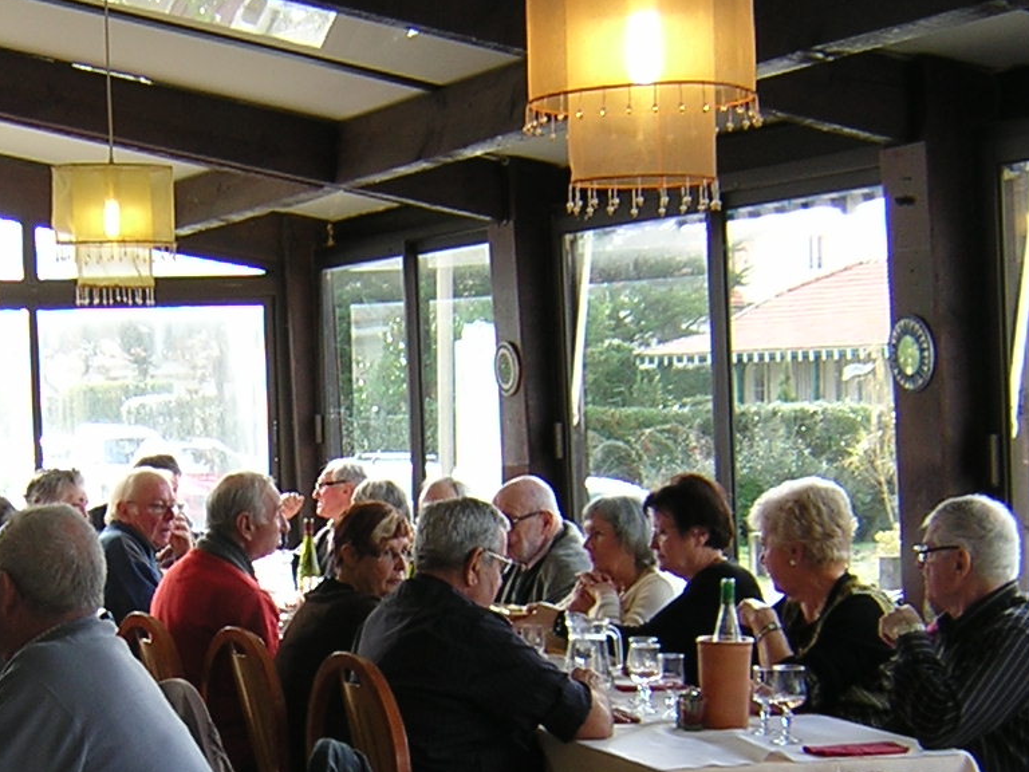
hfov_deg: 25.7
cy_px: 606
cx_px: 253
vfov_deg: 19.5
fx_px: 2229
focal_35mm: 75
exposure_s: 1/79.6
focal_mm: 4.7
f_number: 2.6
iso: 100
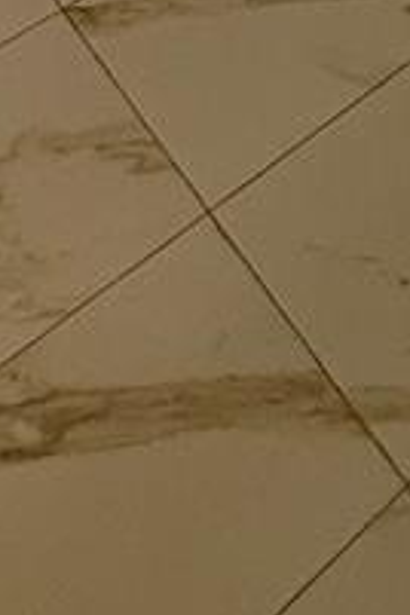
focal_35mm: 87
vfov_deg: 13.3
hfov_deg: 14.7
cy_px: -1013
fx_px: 1486
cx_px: 591
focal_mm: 2.22
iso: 125
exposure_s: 1/120
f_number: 2.2
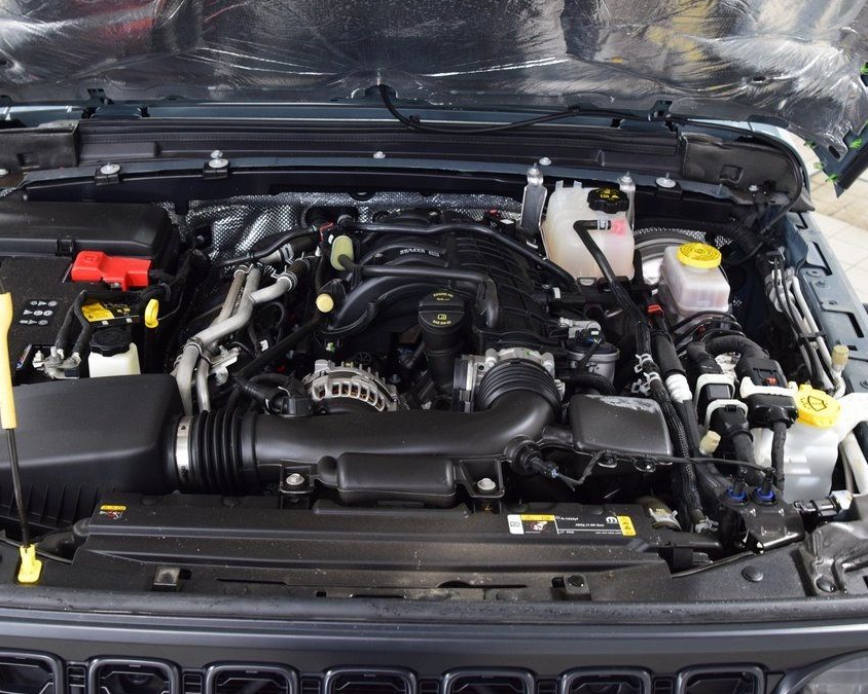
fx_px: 1053
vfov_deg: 36.5
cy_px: 348
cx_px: 376
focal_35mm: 41
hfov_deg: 44.7
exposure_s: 1/15
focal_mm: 24
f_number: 6.3
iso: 1250
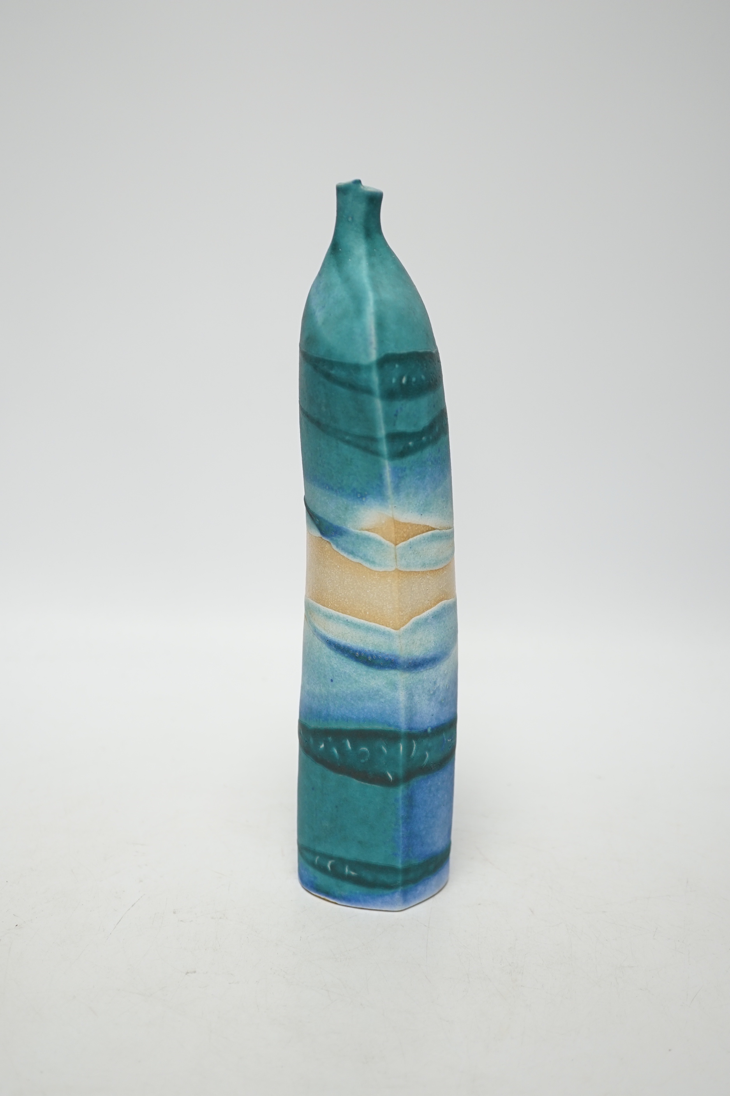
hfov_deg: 29.9
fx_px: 1369
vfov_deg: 43.6
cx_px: 365
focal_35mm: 45
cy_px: 548
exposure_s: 1/60
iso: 250
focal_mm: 30
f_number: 3.5
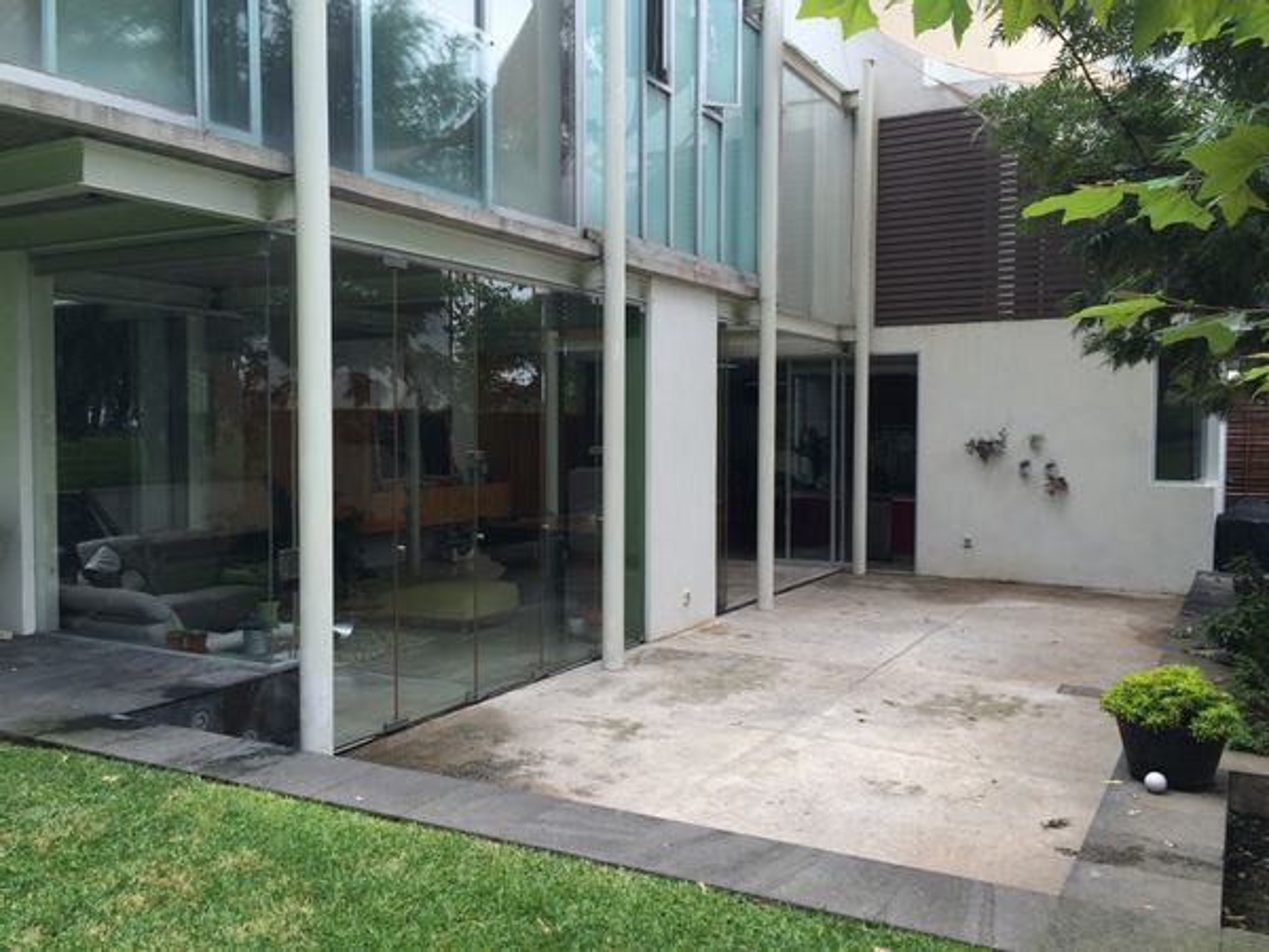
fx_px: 1063
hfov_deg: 61.7
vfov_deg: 48.2
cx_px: 634
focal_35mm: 29
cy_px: 476
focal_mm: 4.15
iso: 32
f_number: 2.2
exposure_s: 1/451
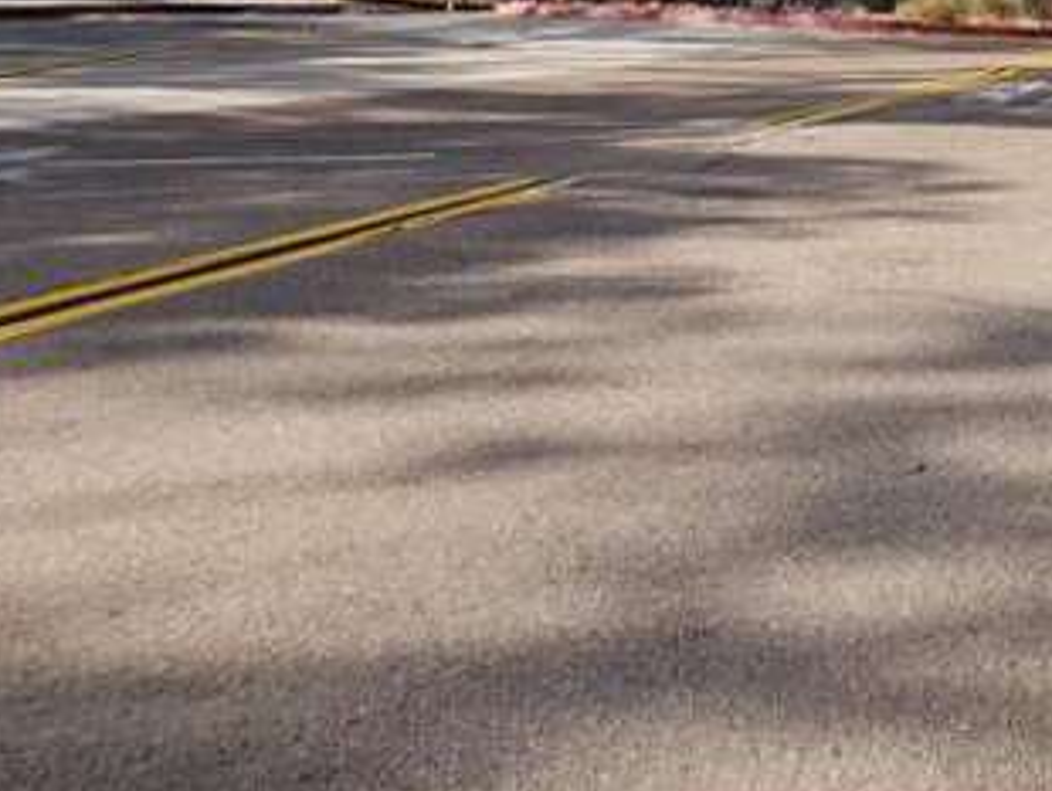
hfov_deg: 26.9
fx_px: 2038
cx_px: 1113
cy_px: -190
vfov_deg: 20.4
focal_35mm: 67
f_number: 2.4
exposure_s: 1/922
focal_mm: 4.3
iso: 50
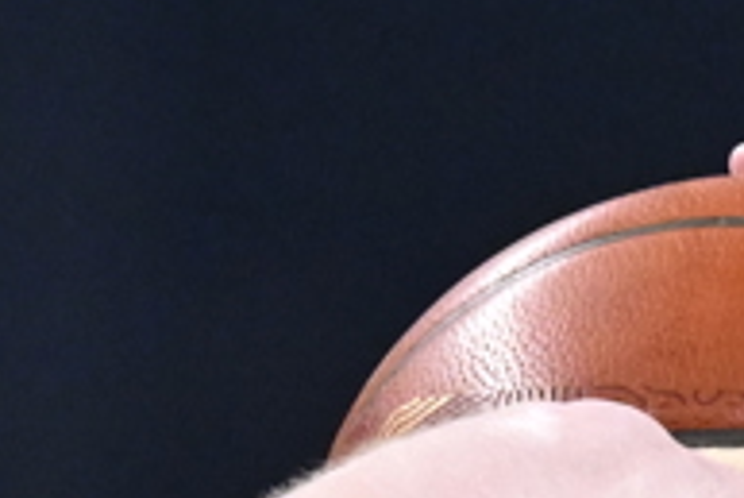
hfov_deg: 1.8
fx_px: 24053
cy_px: 1627
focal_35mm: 1163
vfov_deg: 1.2
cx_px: 790
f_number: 4
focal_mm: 165
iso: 3200
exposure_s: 1/1250
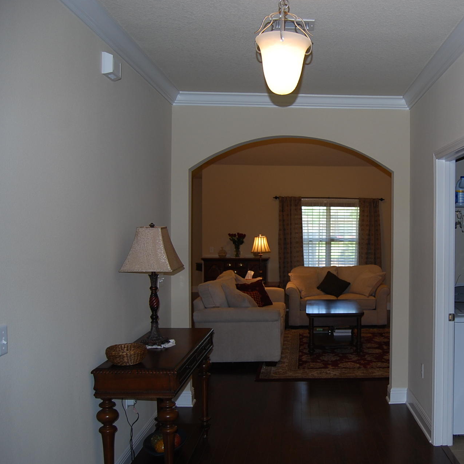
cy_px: 232
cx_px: 347
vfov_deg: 47.2
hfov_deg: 45.6
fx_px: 531
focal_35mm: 35
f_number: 3.5
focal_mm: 18
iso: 200
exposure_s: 1/60
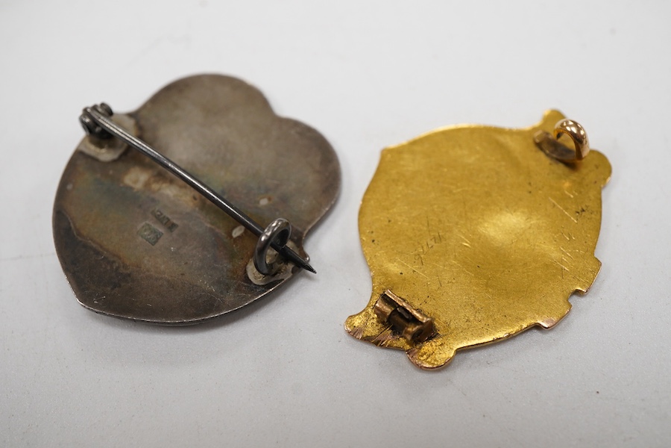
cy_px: 224
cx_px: 336
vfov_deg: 29.9
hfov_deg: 43.6
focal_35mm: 45
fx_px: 839
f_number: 11
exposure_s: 1/125
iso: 1250
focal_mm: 30
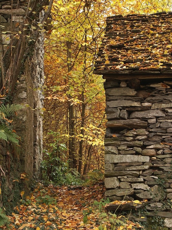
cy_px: 115
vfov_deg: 23.8
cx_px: 86
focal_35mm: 82
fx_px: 543
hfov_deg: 18.0
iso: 100
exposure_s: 1/10
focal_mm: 20.44
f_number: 4
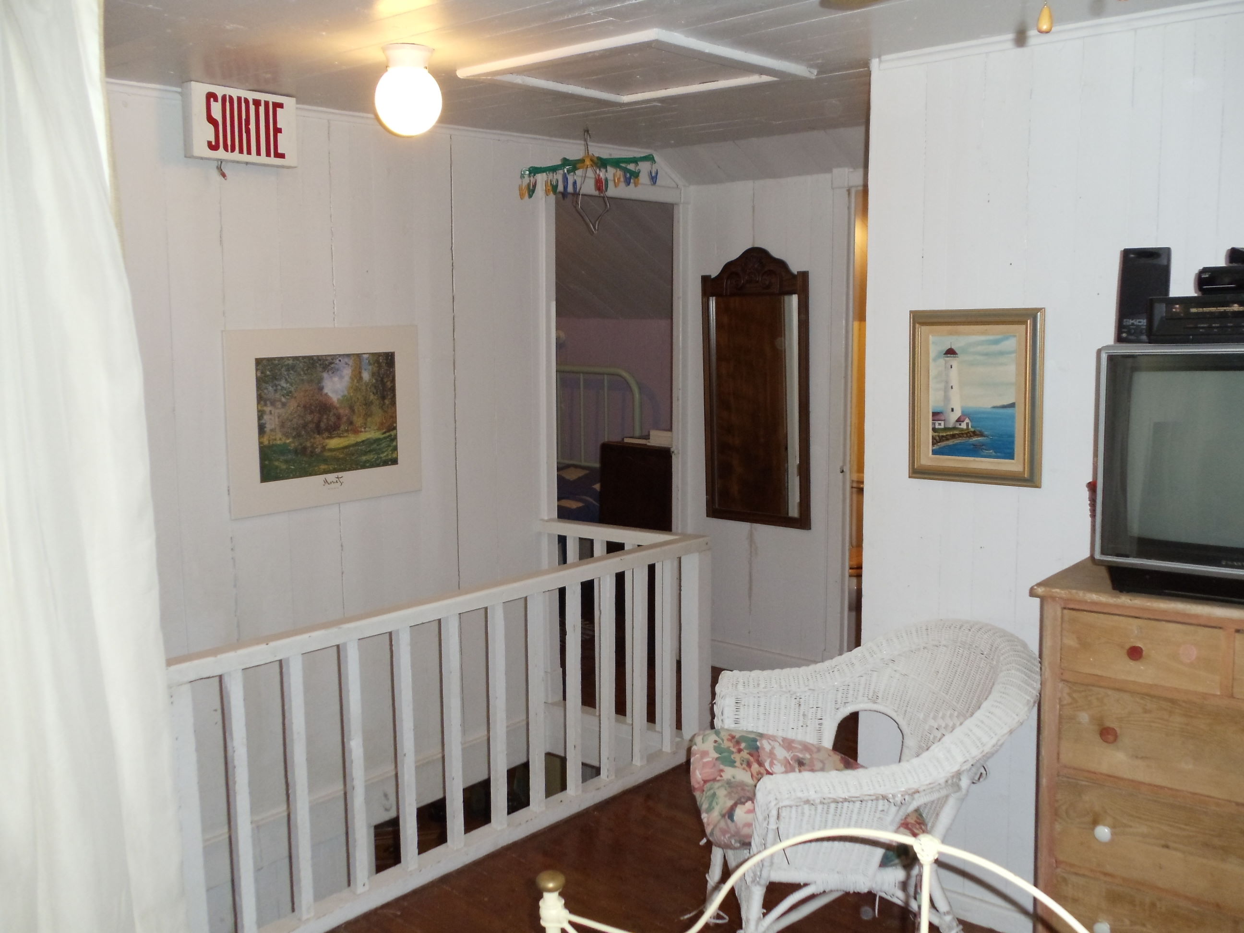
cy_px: 466
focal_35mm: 44
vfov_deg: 32.9
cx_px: 622
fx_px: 1581
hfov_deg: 42.9
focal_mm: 6
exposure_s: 1/30
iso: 200
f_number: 3.5
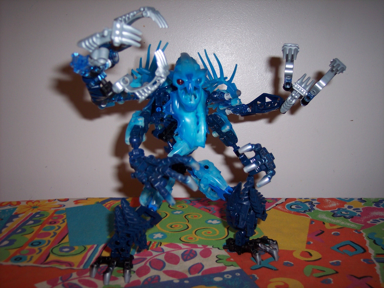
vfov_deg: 36.8
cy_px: 144
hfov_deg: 47.9
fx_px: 433
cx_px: 192
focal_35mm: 39
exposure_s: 1/60
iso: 100
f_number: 2.8
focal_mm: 8
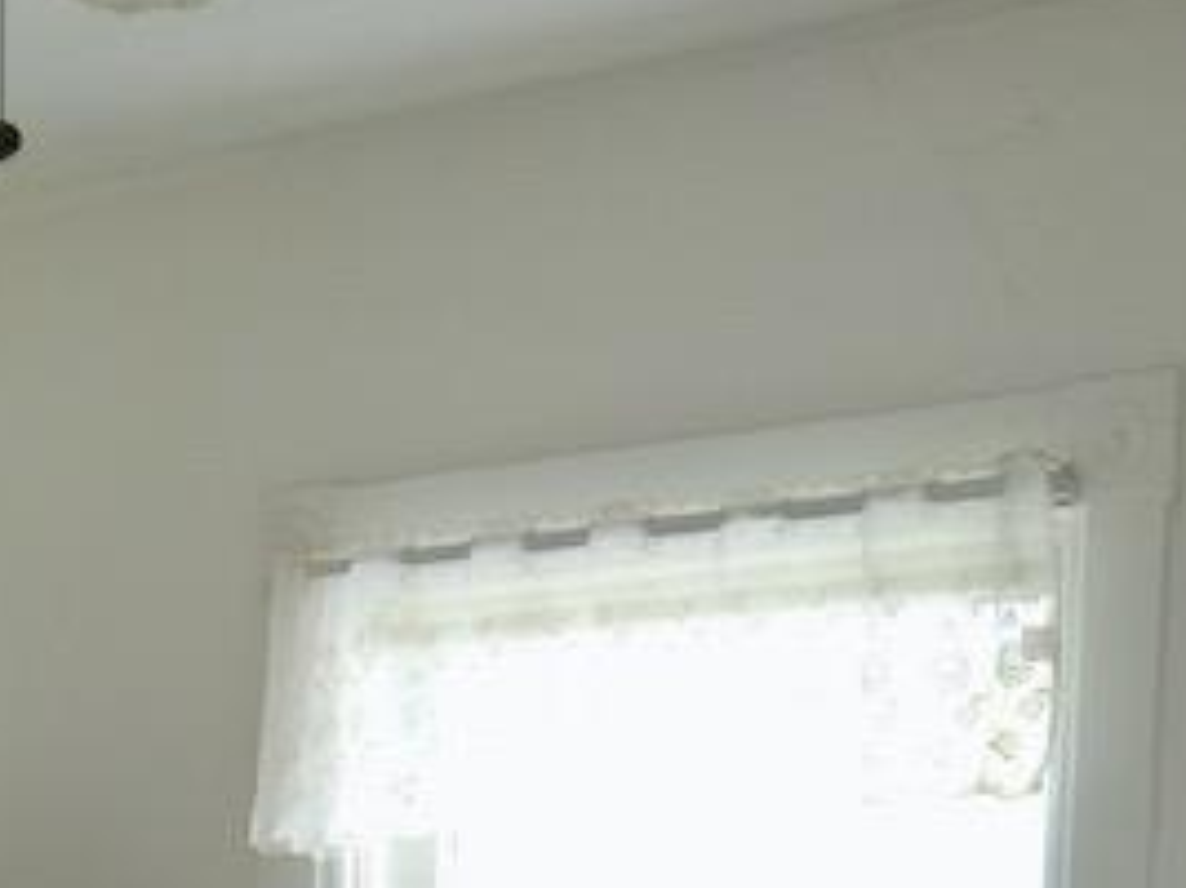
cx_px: -27
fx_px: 3288
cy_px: 1825
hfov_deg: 19.8
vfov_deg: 13.1
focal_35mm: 96
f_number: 1.8
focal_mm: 4.4
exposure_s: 1/15
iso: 200
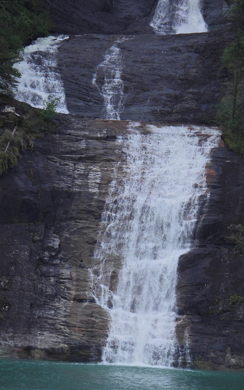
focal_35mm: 1009
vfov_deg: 2.1
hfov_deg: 1.3
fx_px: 10737
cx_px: 144
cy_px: 195
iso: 180
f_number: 5.6
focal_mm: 170
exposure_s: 1/500
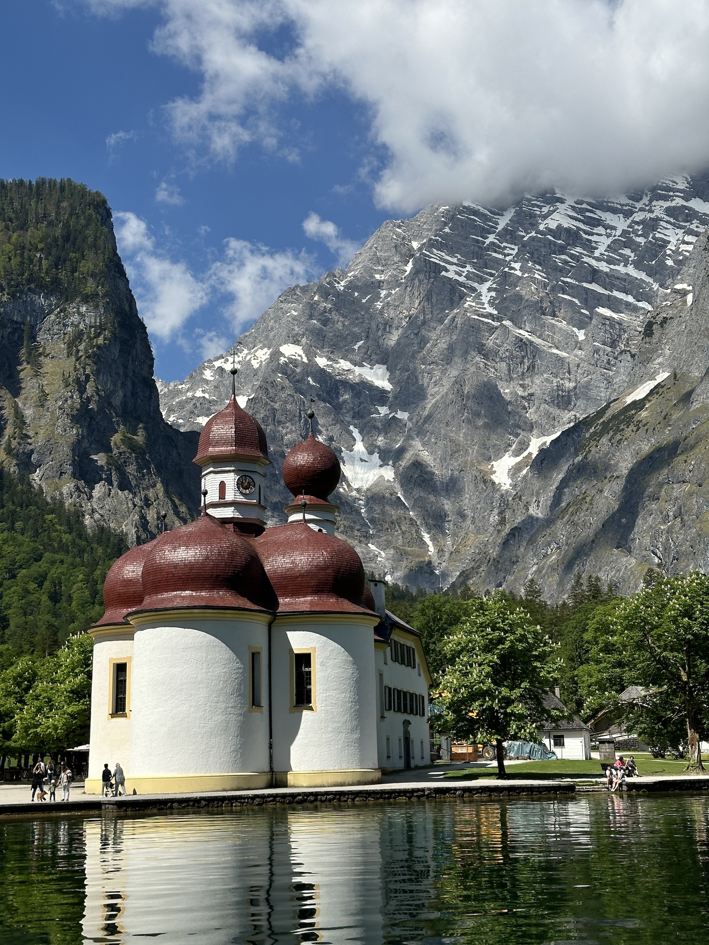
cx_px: 354
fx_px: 1311
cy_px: 472
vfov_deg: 39.7
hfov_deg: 30.3
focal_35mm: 48
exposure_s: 1/5556
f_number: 1.78
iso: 64
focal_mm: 6.86
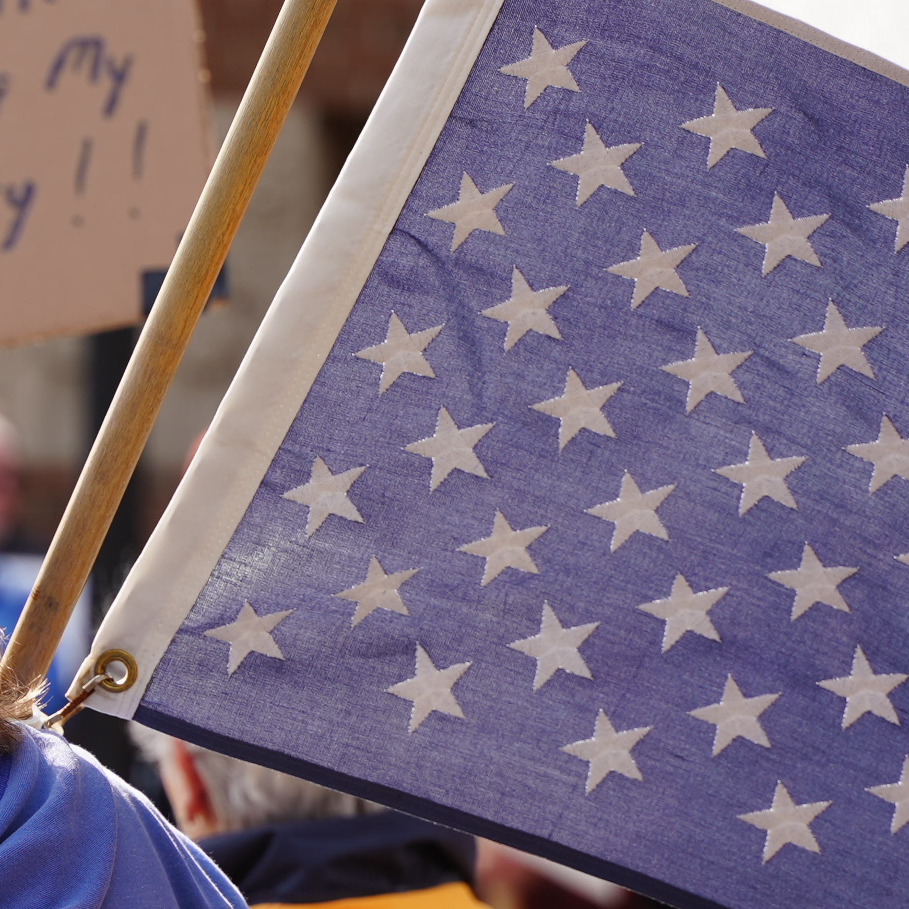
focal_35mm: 265
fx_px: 7873
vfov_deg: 6.6
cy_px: 523
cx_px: 216
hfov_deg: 6.6
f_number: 5
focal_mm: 128
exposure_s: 1/200
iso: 80
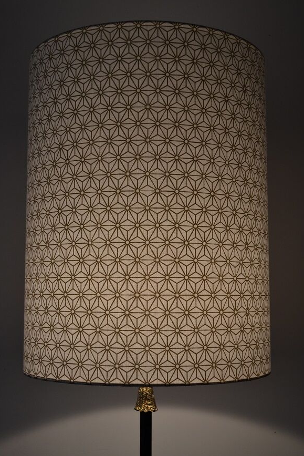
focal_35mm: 51
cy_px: 217
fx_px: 646
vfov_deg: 38.9
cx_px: 152
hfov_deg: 26.5
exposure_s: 1/60
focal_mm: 32
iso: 400
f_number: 4.8
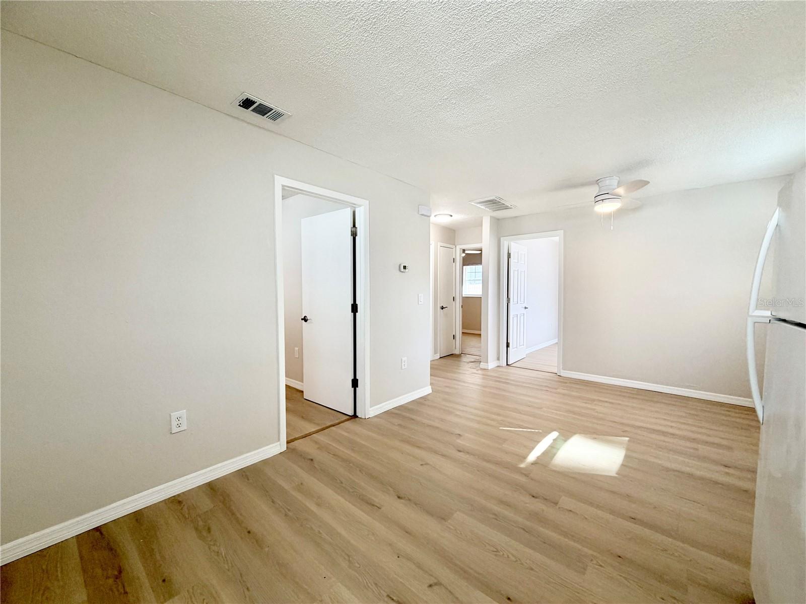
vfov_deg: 85.7
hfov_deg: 102.1
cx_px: 403
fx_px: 326
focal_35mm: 14
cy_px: 302
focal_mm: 2.22
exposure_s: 1/120
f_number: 2.2
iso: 125
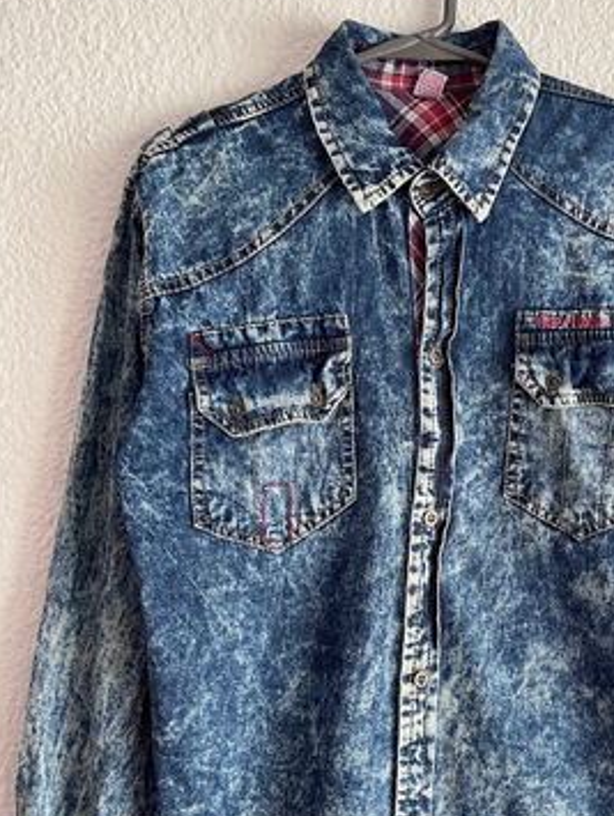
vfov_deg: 47.4
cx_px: 416
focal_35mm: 39
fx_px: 921
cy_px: 505
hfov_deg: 36.5
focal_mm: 5.1
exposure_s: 1/114
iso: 125
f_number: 1.6
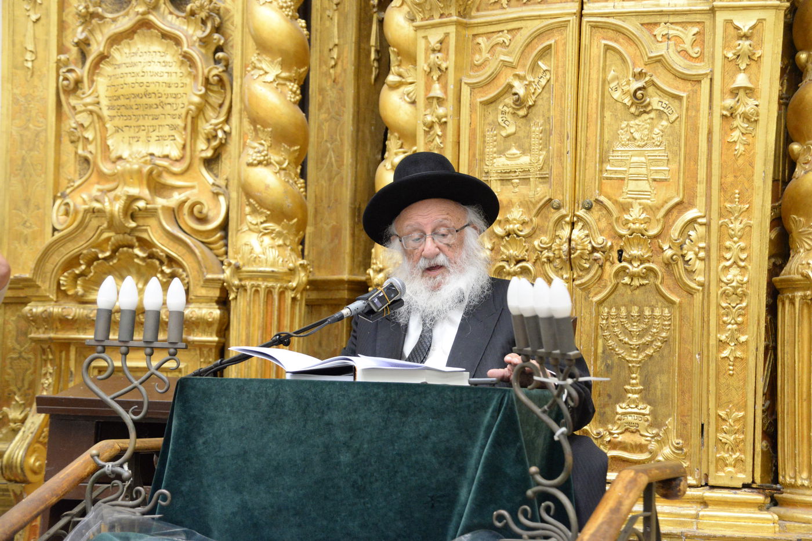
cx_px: 406
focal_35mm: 82
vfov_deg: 16.7
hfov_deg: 24.8
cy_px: 270
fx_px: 1850
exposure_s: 1/400
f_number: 5
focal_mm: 82
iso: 5000
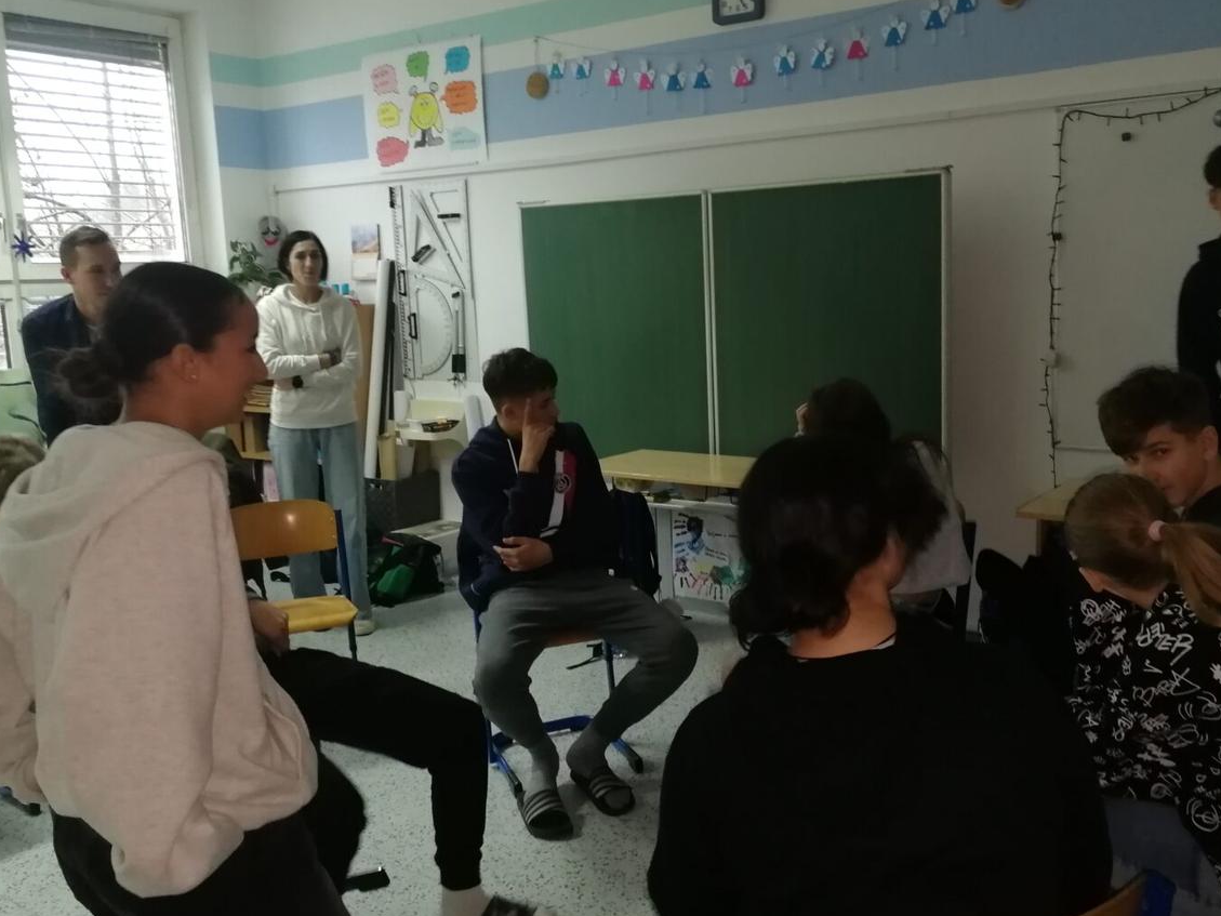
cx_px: 694
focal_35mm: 32
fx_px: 1129
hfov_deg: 56.6
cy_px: 451
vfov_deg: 44.2
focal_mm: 3.95
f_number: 2.2
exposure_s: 1/33.3
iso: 320
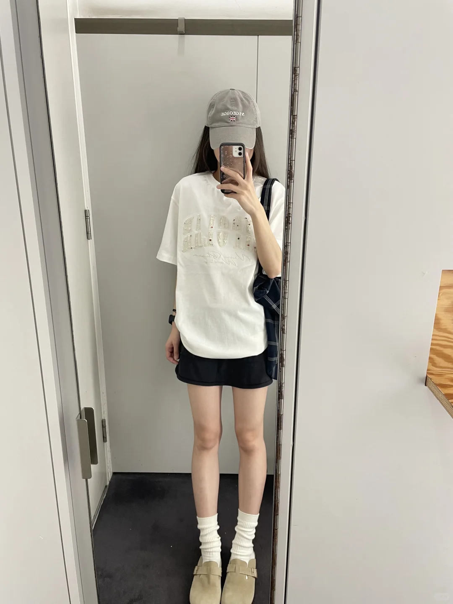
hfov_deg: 53.1
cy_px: 302
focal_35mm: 26
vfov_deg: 67.3
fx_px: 454
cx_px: 226
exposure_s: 1/50
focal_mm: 4.2
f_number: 1.6
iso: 80
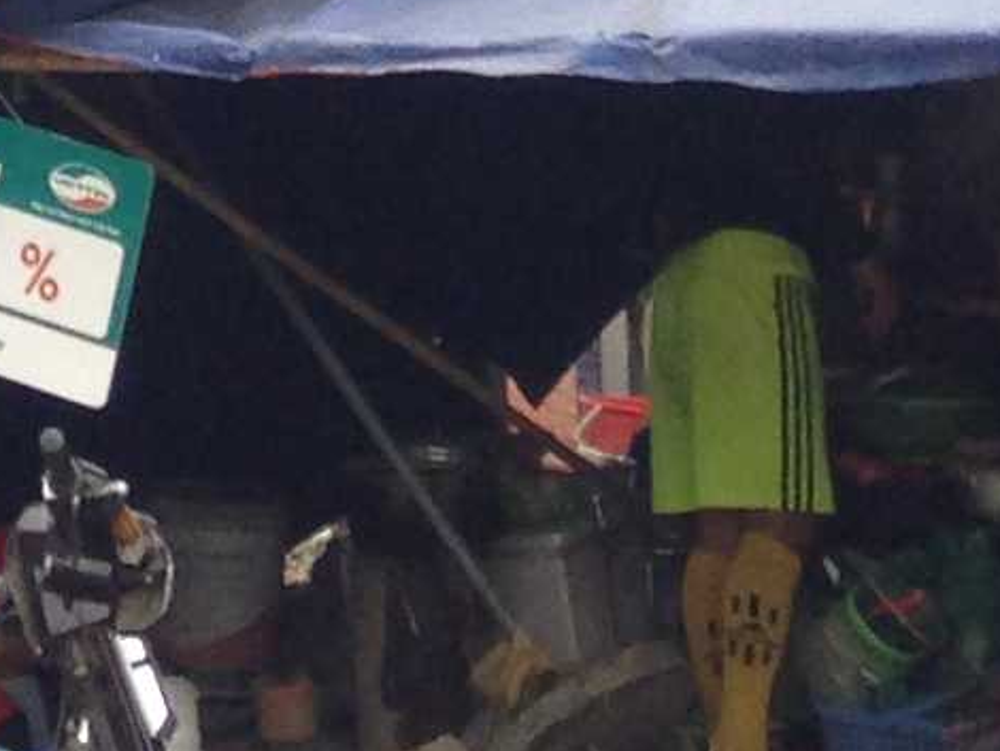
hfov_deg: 8.4
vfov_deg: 6.1
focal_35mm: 229
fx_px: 6619
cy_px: -1334
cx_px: -572
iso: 64
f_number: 2.4
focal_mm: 4.12
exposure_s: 1/120
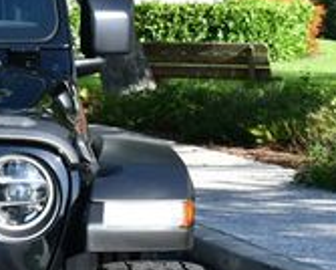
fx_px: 2220
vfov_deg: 6.9
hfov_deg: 8.4
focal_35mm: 223
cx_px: -183
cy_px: 210
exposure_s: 1/250
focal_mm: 31
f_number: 8
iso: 200
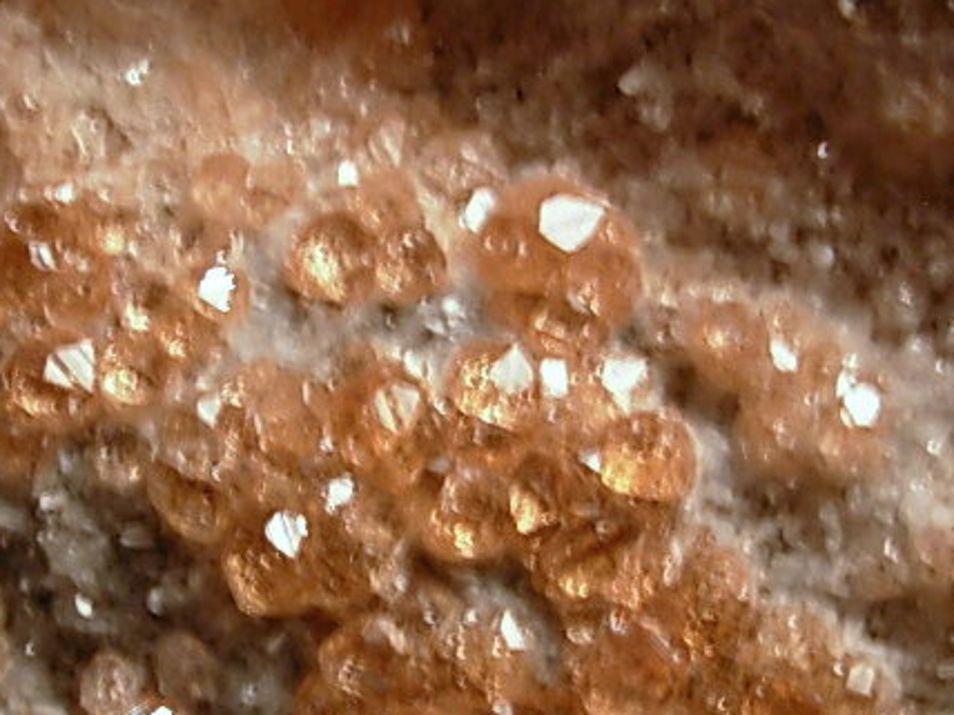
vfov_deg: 16.2
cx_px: 435
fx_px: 2508
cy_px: 352
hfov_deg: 21.5
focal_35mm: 91
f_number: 2.9
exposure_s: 1/4
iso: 50
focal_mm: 6.3
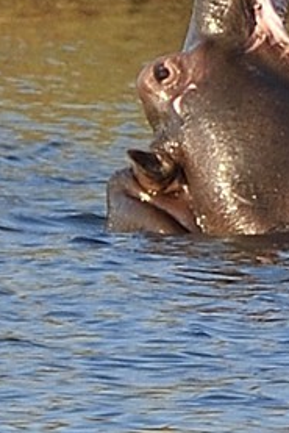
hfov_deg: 0.9
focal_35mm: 1615
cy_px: -661
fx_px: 19422
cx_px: 419
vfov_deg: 1.3
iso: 400
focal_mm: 280
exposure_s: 1/400
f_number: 9
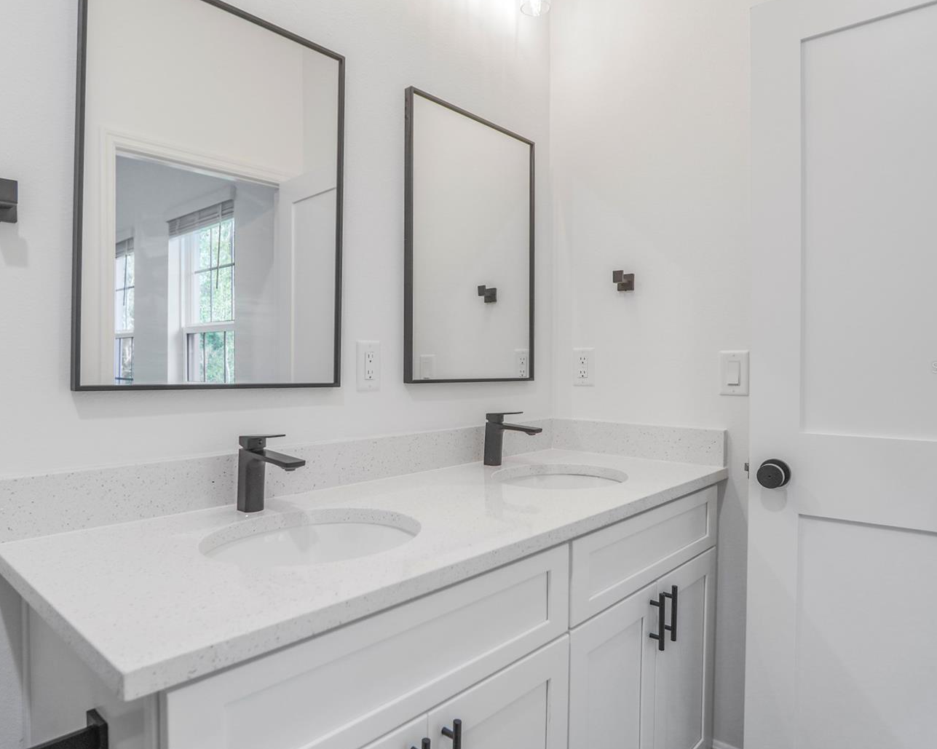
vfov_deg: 65.5
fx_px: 582
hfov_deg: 77.4
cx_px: 414
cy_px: 367
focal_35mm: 21
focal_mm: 12
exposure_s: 1/50
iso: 100
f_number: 2.5
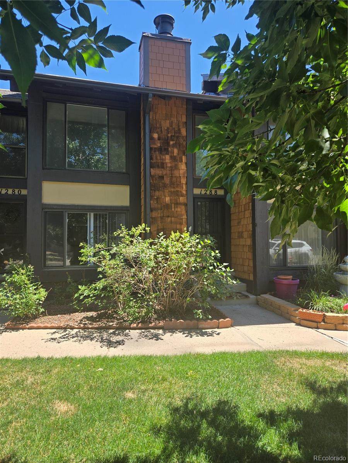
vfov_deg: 73.9
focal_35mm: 23
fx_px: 308
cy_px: 232
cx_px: 174
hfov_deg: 58.9
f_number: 1.8
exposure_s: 1/668
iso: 25
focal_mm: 5.4
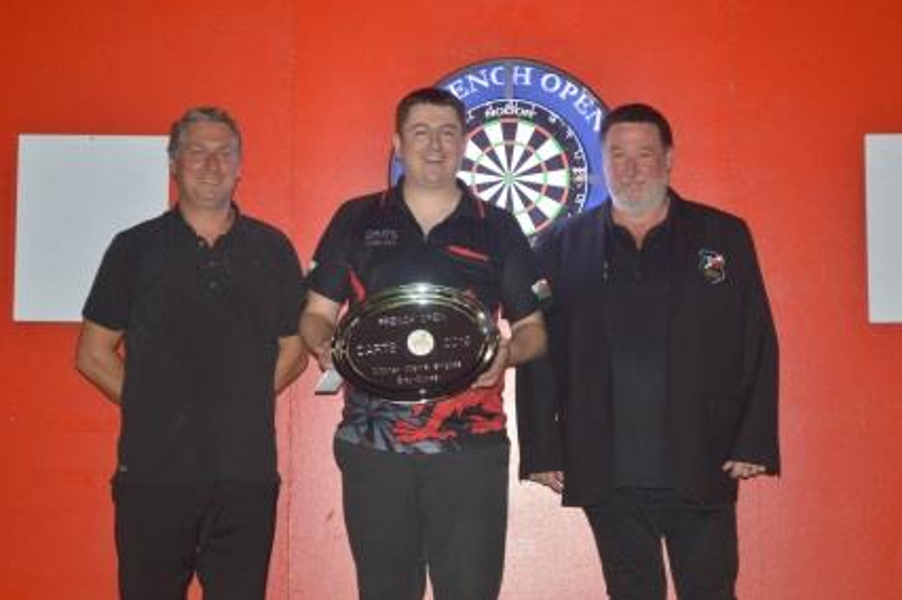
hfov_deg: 23.5
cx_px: 467
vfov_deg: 15.8
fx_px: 2166
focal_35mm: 87
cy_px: 313
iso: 800
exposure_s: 1/30
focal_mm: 55
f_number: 5.6
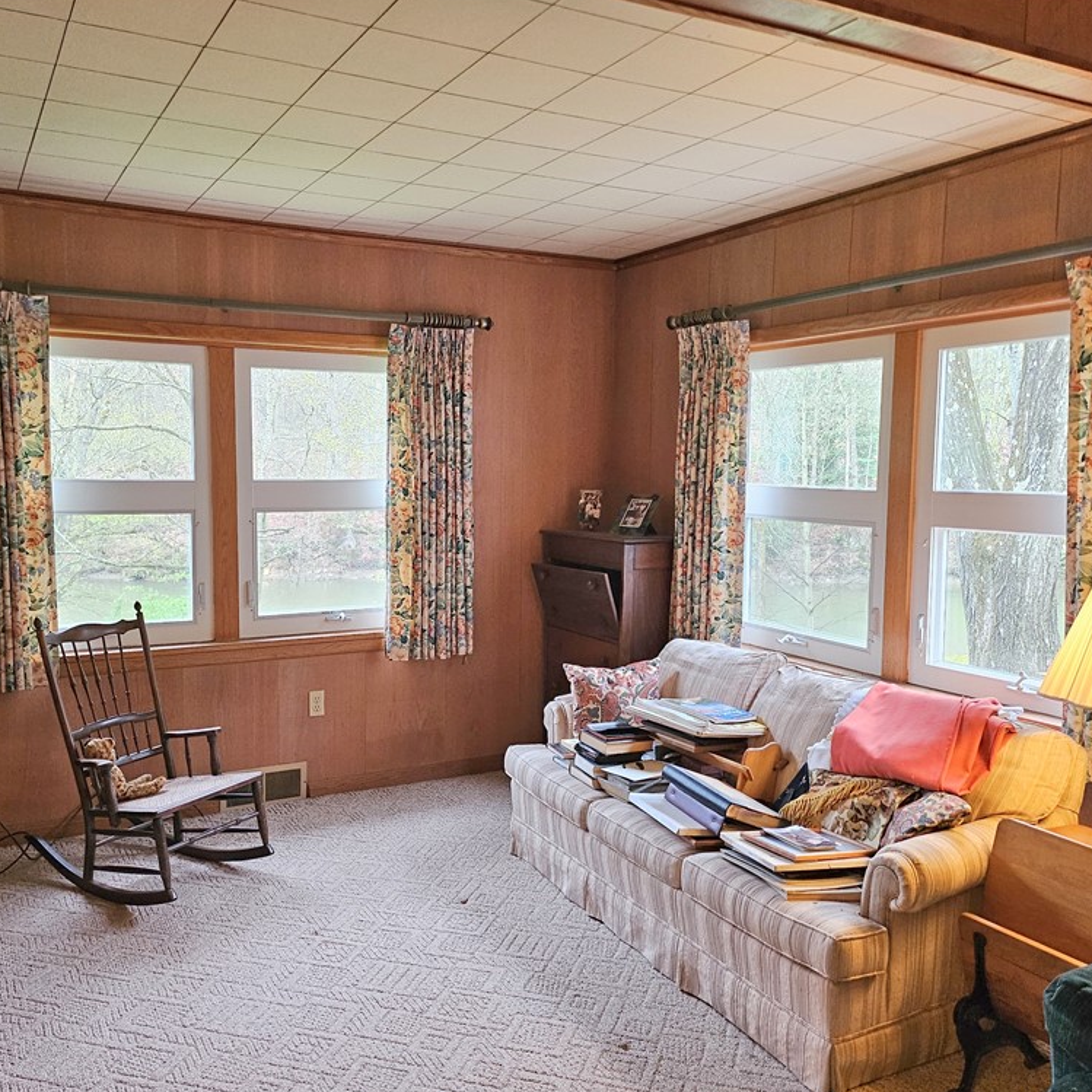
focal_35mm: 29
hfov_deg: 55.5
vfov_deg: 55.6
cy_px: 550
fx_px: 1035
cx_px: 484
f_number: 1.8
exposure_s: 1/120
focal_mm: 5
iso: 320
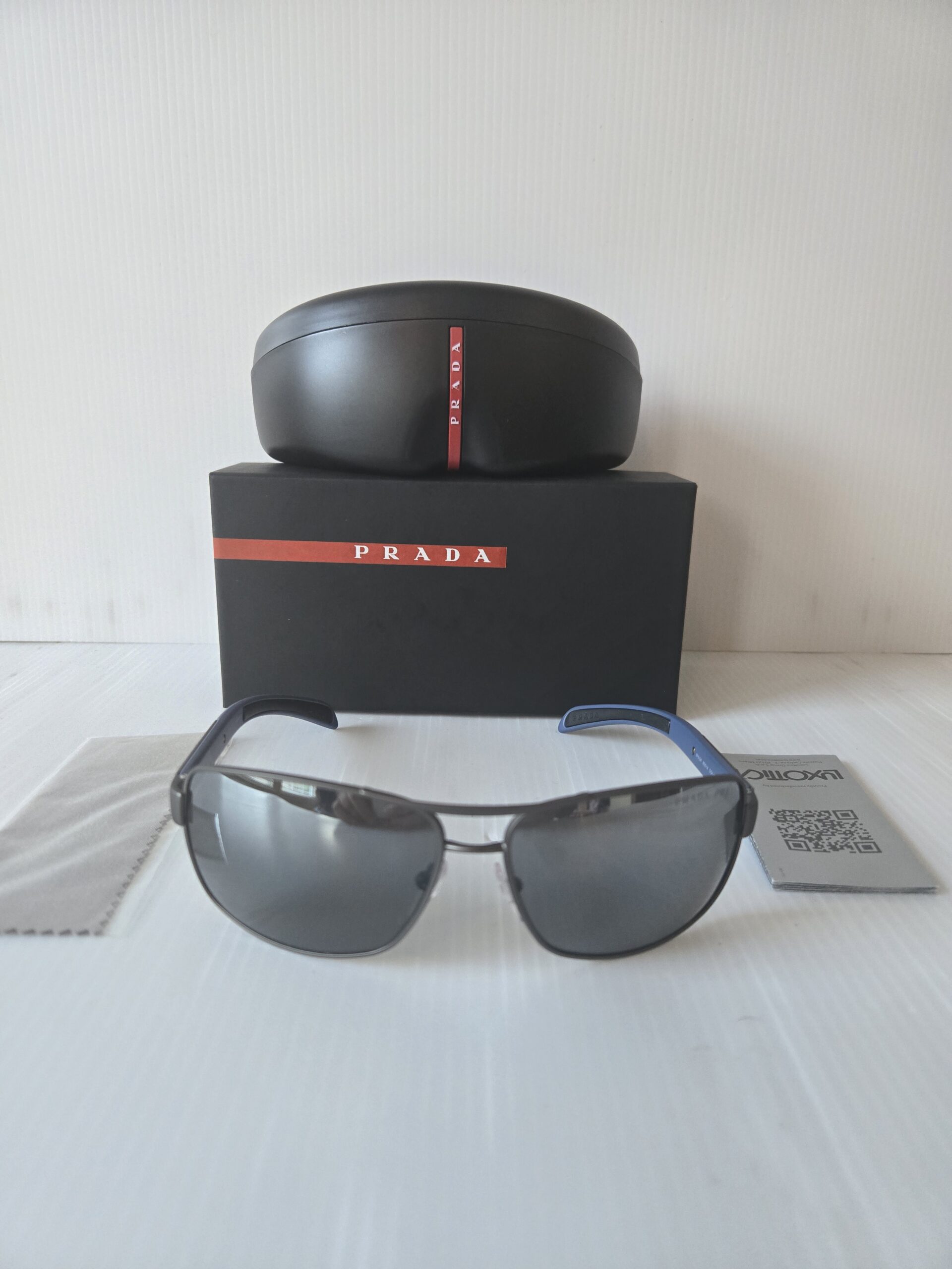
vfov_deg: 73.9
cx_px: 476
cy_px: 634
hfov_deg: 58.9
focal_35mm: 23
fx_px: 843
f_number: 1.8
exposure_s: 1/120
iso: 400
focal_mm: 5.4
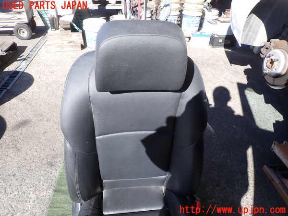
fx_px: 208
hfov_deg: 69.4
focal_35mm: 25
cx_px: 144
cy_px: 108
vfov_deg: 54.9
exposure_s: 1/400
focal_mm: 4.5
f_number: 2.8
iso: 100
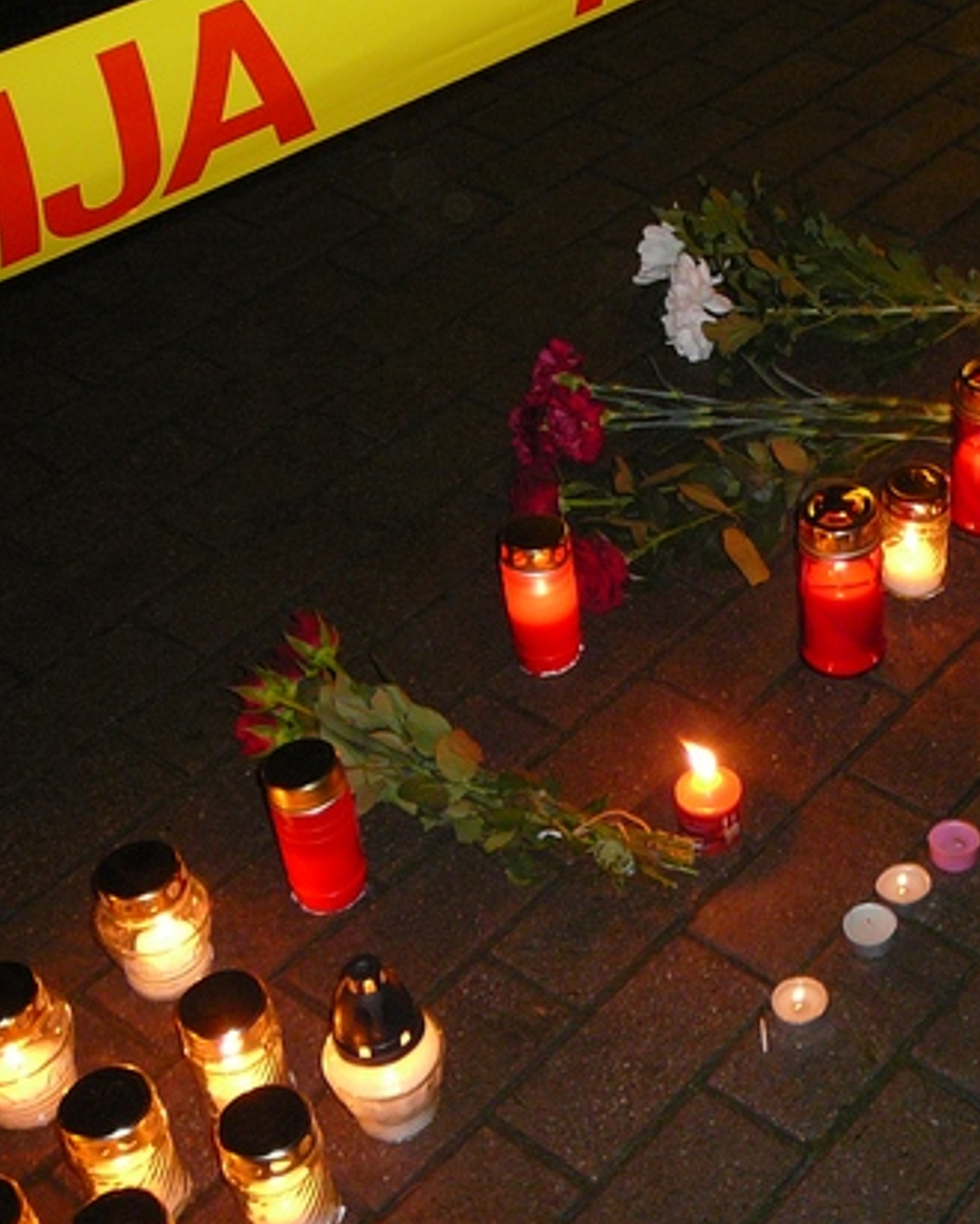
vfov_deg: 32.4
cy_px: 495
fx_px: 2101
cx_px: 971
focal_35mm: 58
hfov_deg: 25.0
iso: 160
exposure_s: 1/8
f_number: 2.8
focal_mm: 5.2
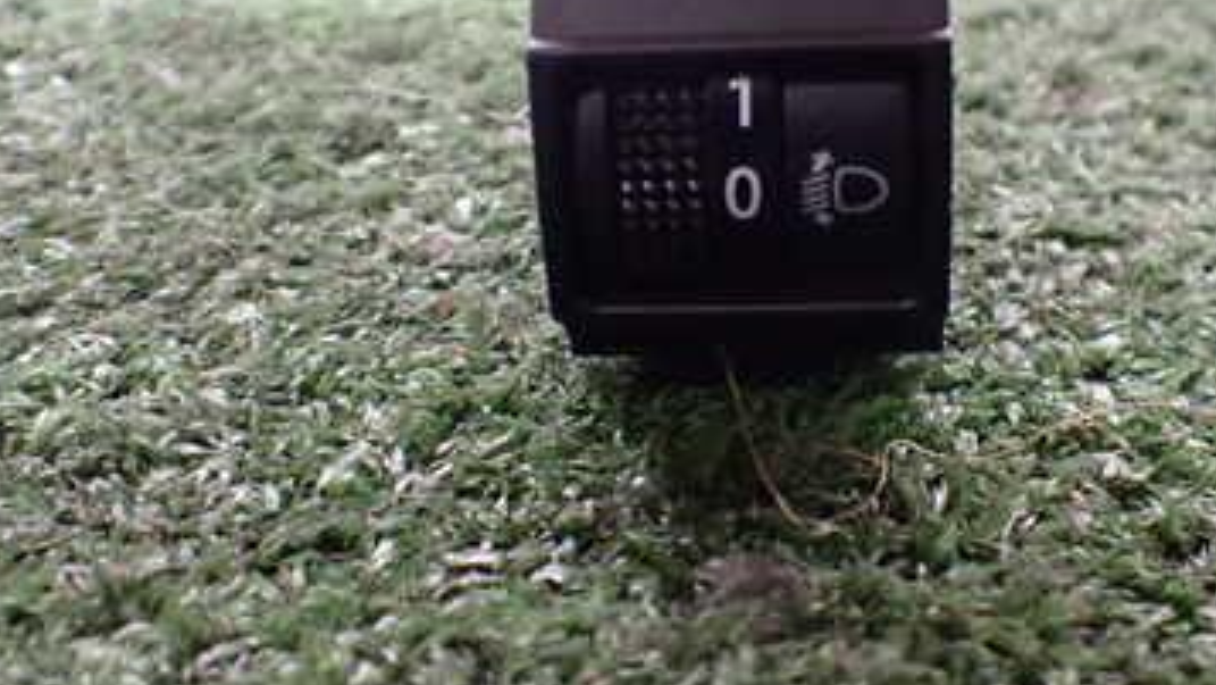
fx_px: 1774
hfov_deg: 37.7
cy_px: 184
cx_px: 712
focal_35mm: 55
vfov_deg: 21.7
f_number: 2.3
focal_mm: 5.4
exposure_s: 1/80
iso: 800
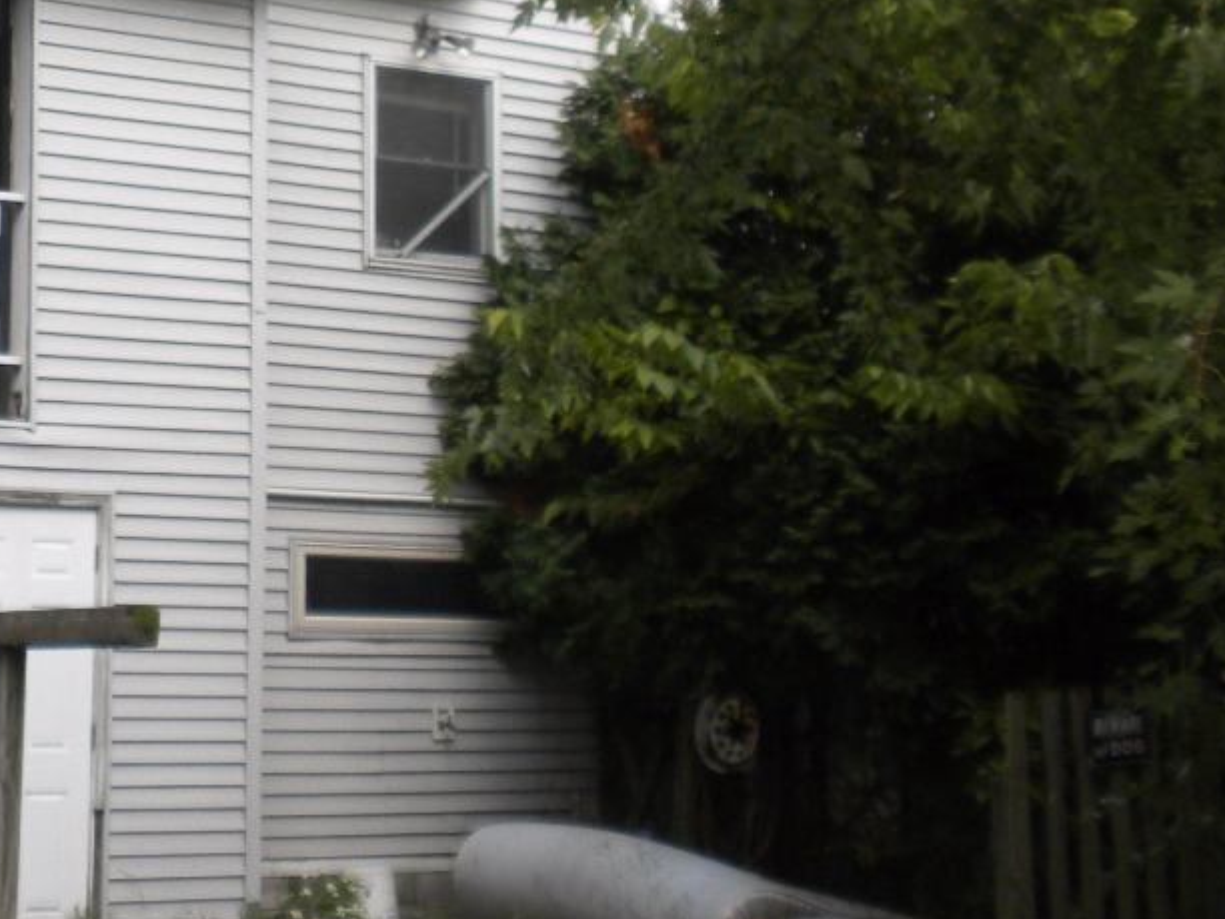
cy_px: 230
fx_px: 3079
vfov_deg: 16.9
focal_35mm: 87
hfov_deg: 22.0
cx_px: 128
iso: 90
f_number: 3.5
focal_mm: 6.6
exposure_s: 1/516
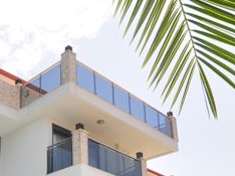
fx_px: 383
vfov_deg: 24.3
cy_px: 189
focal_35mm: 56
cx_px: 27
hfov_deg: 32.5
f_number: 11
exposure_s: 1/100
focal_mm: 13
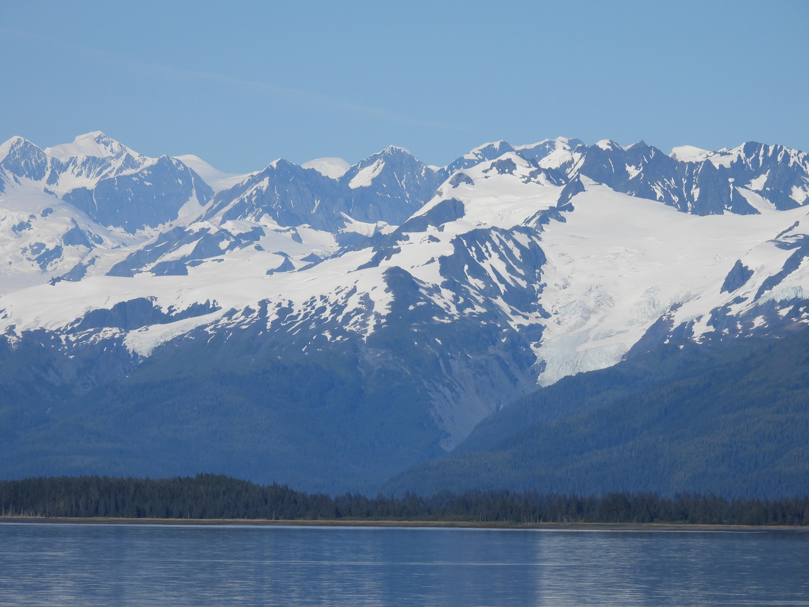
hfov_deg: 6.6
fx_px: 7011
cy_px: 304
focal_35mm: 300
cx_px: 404
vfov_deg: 5.0
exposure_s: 1/1600
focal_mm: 53.5
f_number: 5
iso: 100
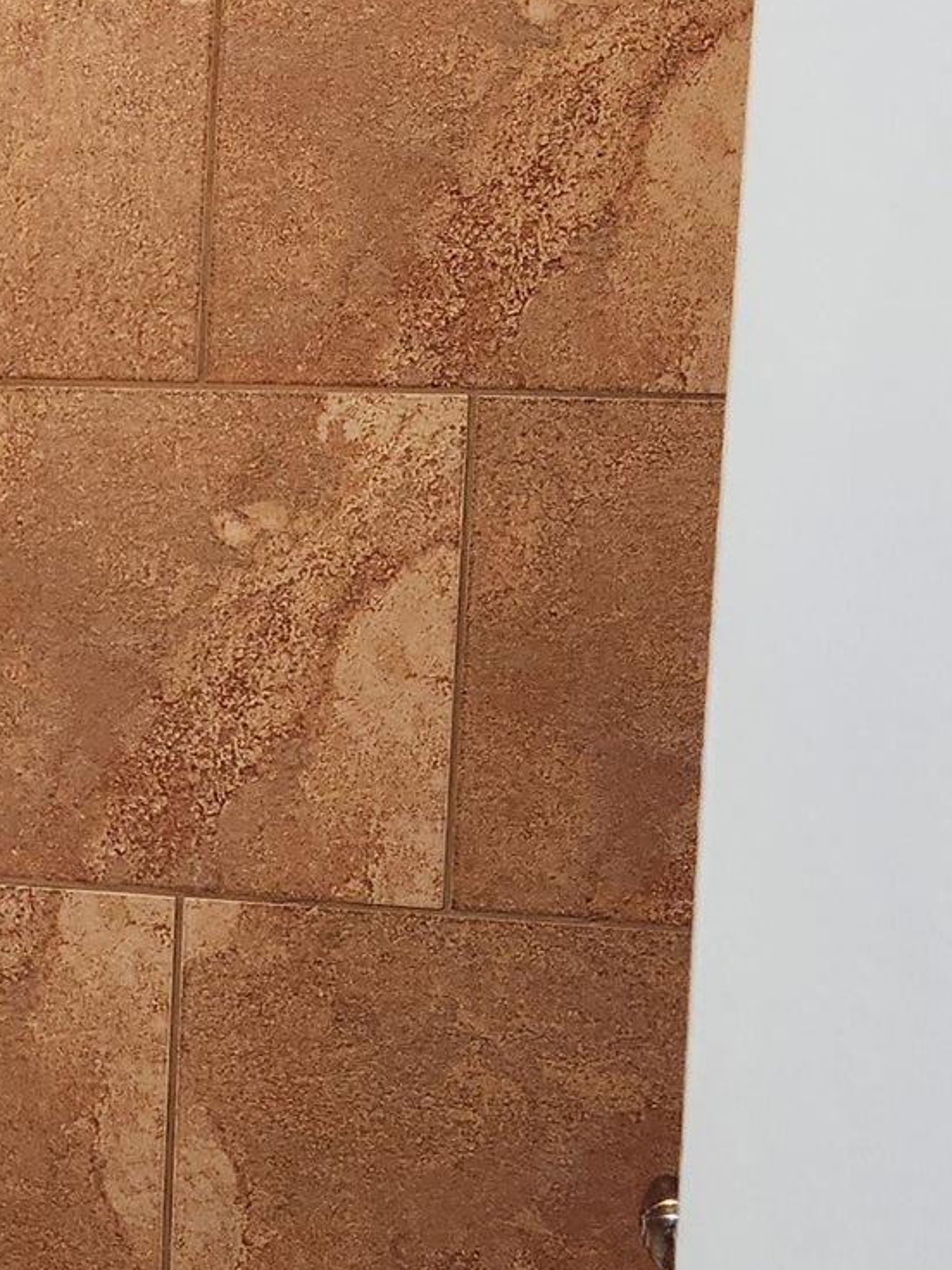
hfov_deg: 18.6
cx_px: -371
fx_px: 2640
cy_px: 599
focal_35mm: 72
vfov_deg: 27.0
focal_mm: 5.4
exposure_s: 1/120
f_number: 1.8
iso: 500
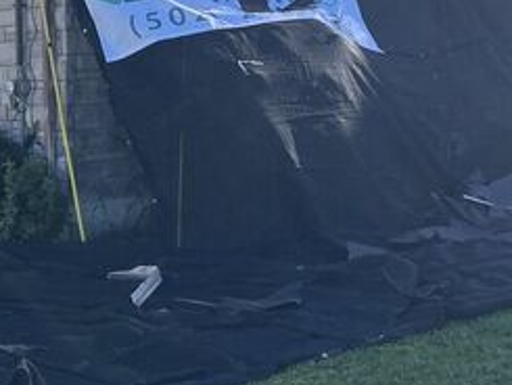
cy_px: -46
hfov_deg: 22.9
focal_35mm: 85
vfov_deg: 16.8
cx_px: 347
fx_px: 1258
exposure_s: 1/1802
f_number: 1.6
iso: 50
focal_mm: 5.1
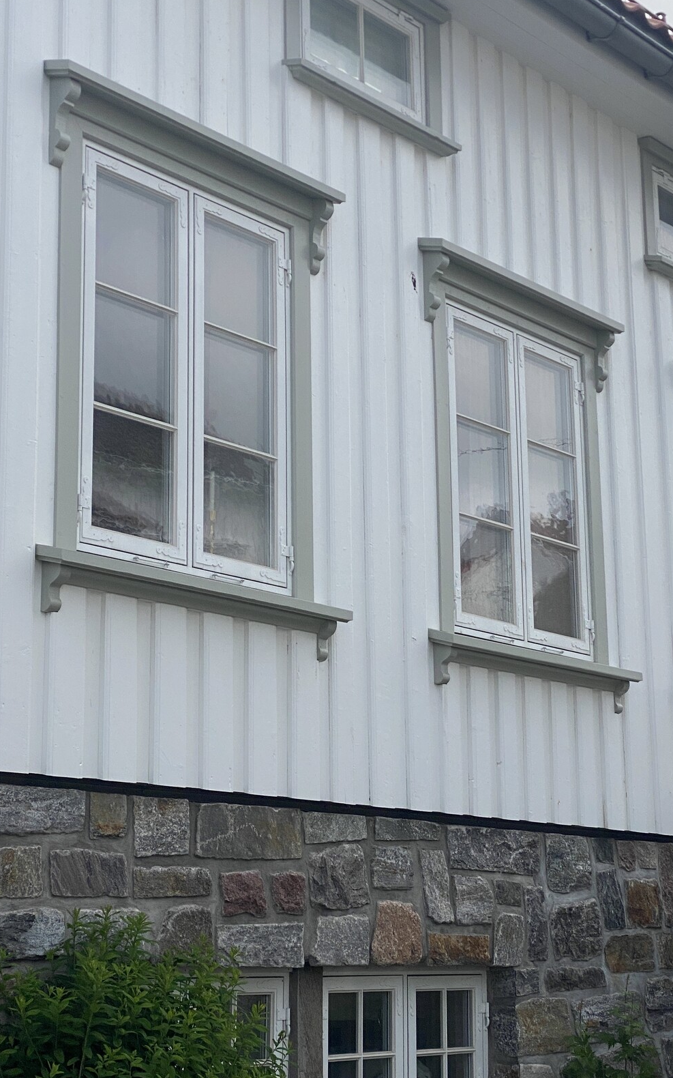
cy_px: 538
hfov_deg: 19.4
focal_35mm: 67
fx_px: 1967
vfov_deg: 30.6
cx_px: 429
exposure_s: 1/3984
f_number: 2
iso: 25
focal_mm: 6
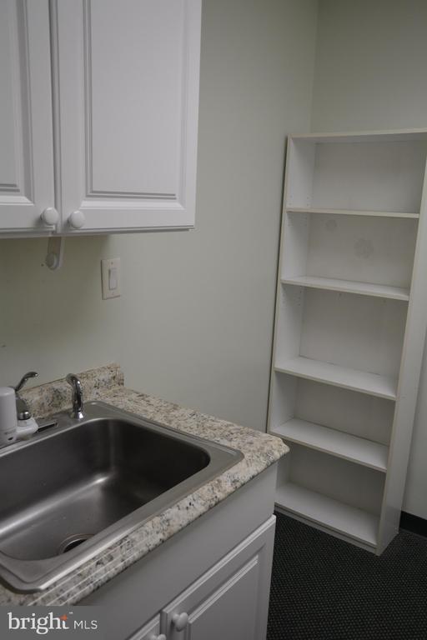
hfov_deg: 43.6
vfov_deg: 61.9
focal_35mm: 30
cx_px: 214
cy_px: 320
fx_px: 534
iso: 400
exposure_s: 1/100
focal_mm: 20
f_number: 4.5
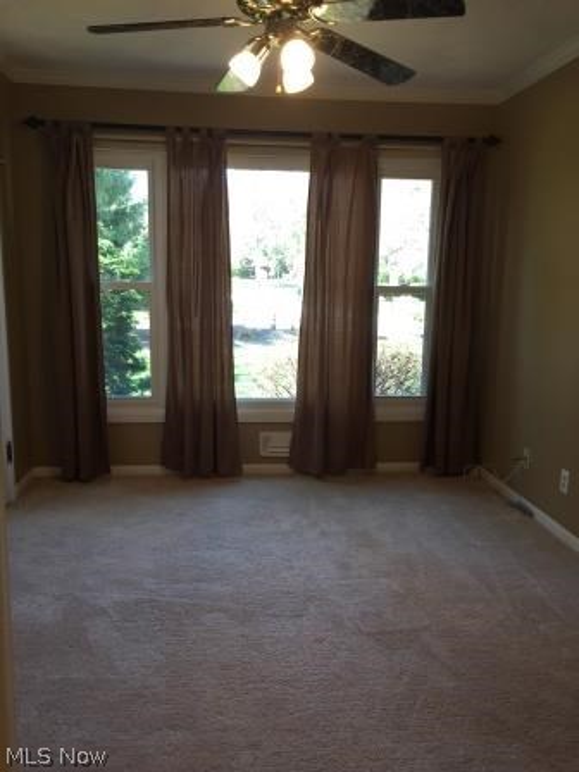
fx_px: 647
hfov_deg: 48.2
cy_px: 386
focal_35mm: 29
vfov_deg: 61.7
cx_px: 290
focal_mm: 4.15
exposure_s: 1/40
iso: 40
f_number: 2.2
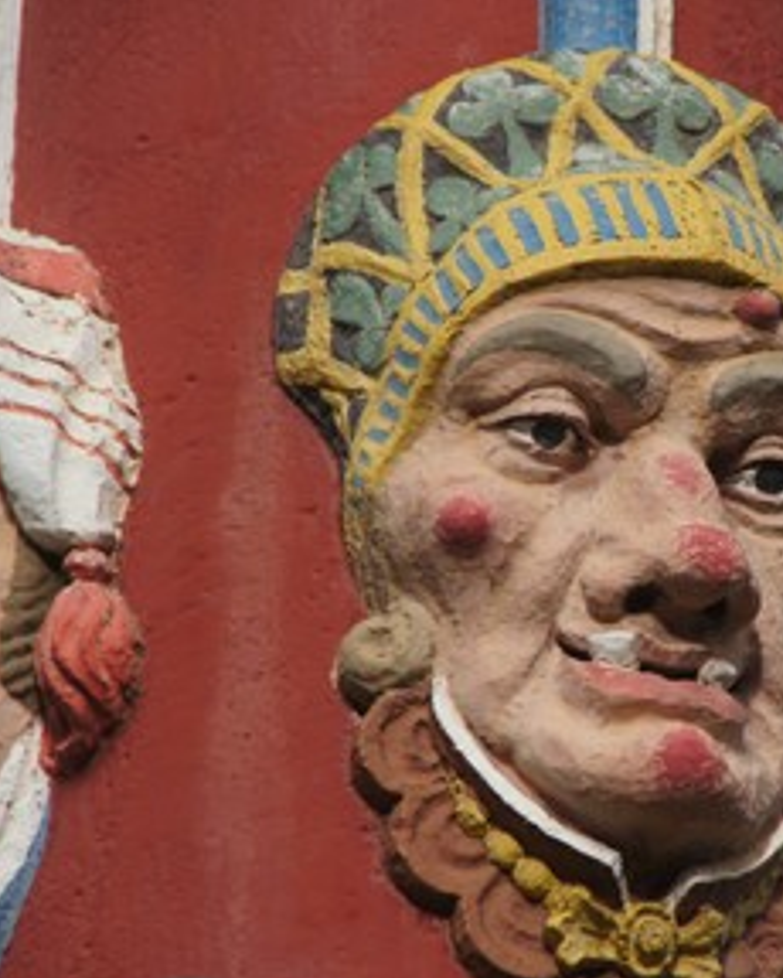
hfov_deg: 3.4
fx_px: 13021
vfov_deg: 4.3
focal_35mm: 450
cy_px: 516
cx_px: 660
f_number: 6.3
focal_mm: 200
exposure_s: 1/320
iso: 200
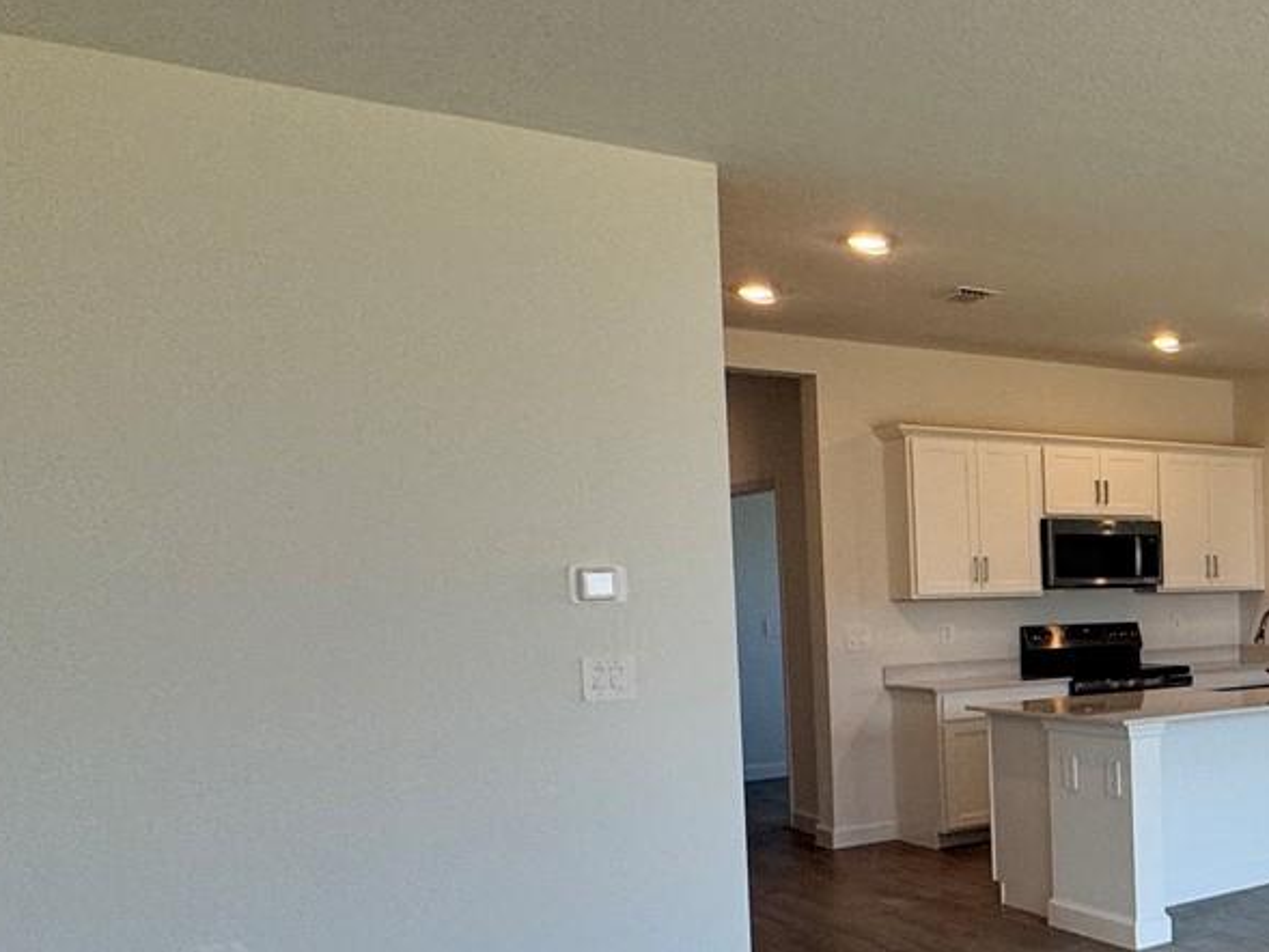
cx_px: 1592
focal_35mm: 38
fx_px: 1393
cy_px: 627
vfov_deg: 37.4
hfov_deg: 35.8
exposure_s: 1/120
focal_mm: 2.22
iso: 100
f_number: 2.2
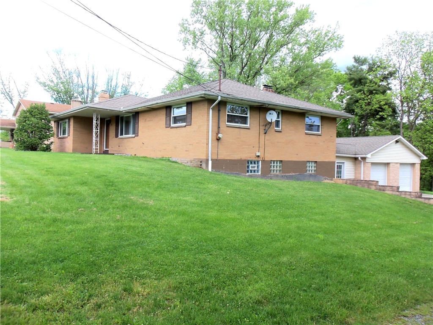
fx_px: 350
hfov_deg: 63.4
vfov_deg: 49.7
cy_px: 162
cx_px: 216
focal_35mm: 28
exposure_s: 1/160
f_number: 3.3
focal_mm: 5.1
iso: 64
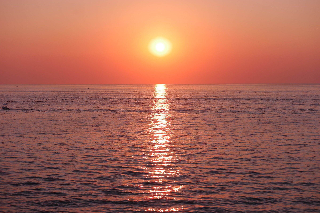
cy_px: 106
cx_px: 160
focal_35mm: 77
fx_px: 684
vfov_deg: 17.7
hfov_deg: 26.3
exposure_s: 1/400
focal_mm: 50
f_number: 6.3
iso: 100
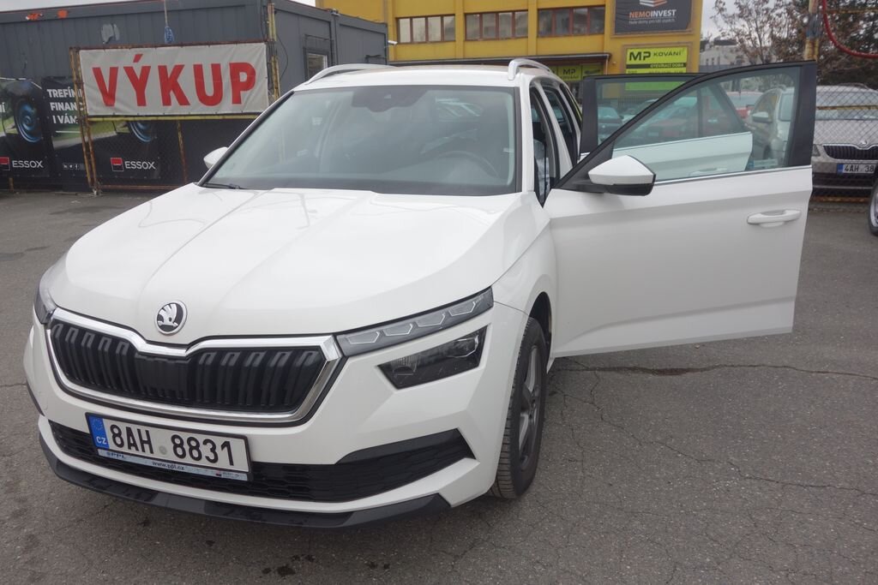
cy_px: 292
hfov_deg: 65.5
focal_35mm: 28
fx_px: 683
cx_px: 439
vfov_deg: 46.4
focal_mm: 10.4
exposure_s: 1/100
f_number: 4.5
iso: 125
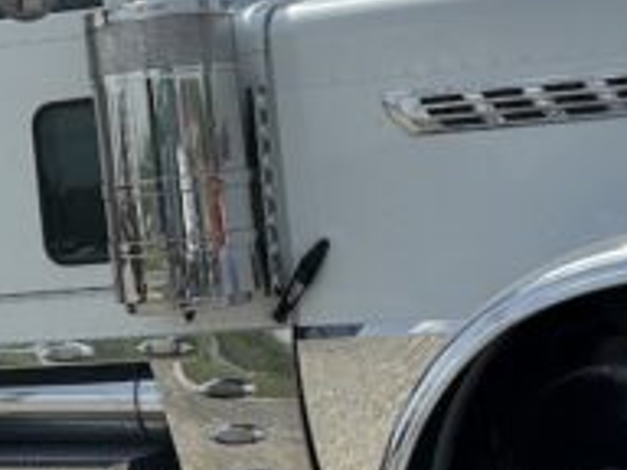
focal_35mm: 96
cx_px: -10
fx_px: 1739
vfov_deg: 15.4
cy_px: 232
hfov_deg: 19.8
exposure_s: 1/8197
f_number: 1.78
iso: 80
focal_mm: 6.86
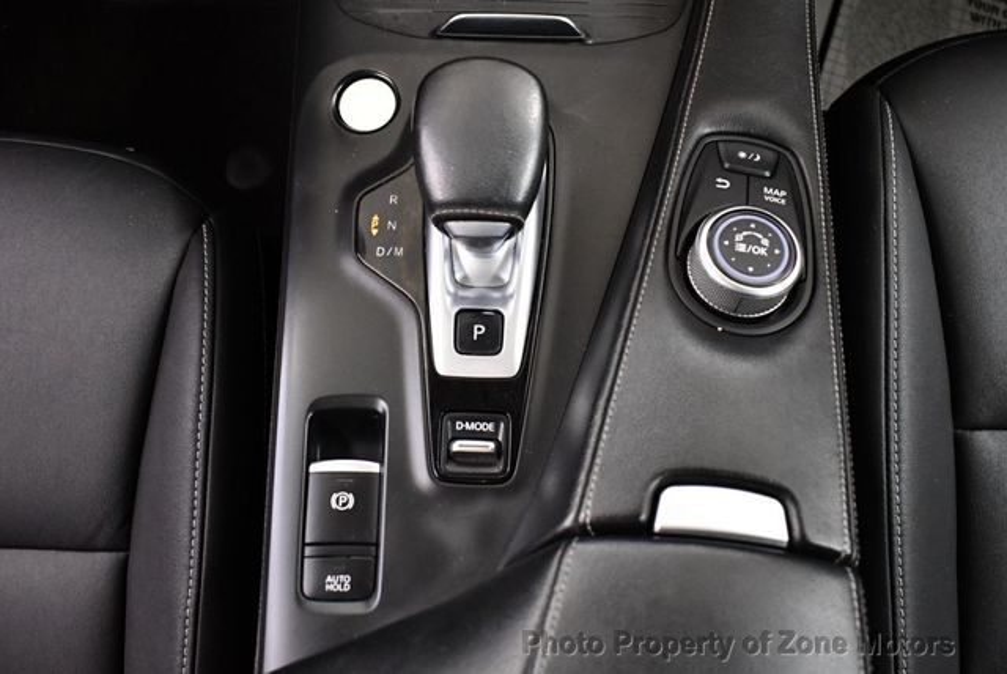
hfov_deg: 53.1
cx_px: 504
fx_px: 1008
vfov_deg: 36.9
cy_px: 337
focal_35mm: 36
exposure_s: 1/80
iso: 3200
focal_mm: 18
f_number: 3.5
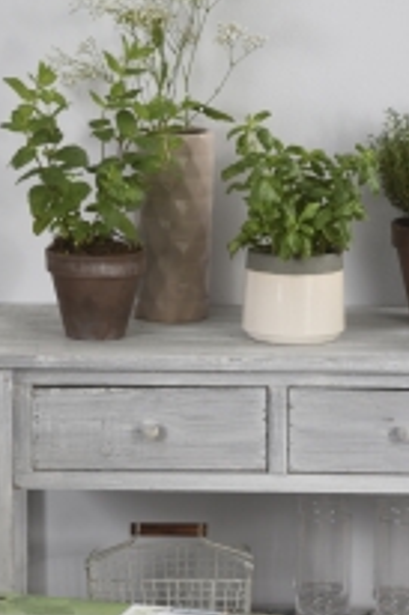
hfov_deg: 5.5
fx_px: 4233
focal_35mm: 248
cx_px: -116
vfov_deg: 8.3
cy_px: 472
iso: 100
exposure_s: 1/100
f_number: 11
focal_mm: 85
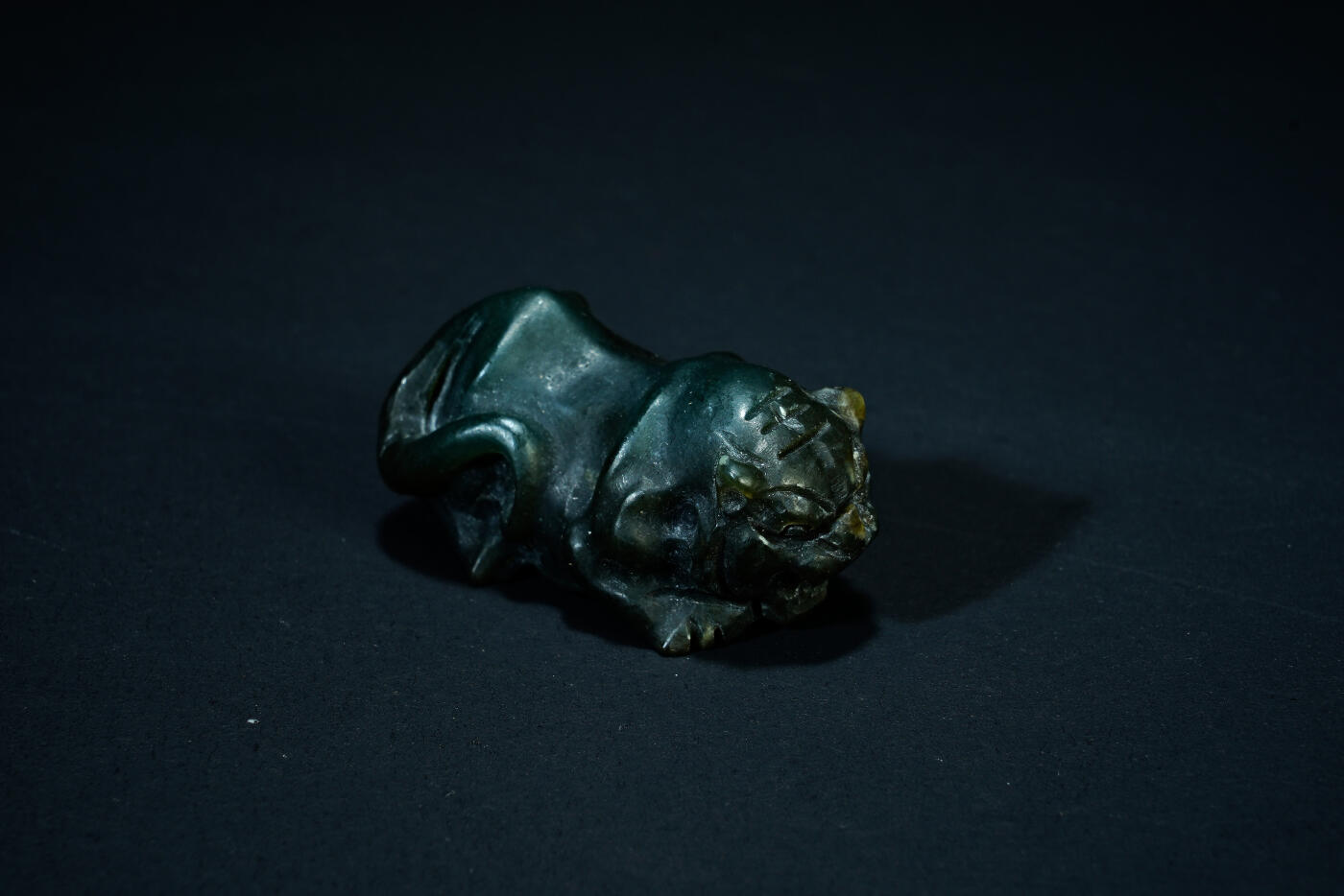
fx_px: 5862
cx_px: 672
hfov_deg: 13.1
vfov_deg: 8.7
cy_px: 448
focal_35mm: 157
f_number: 18
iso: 100
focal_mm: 105
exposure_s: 1/160
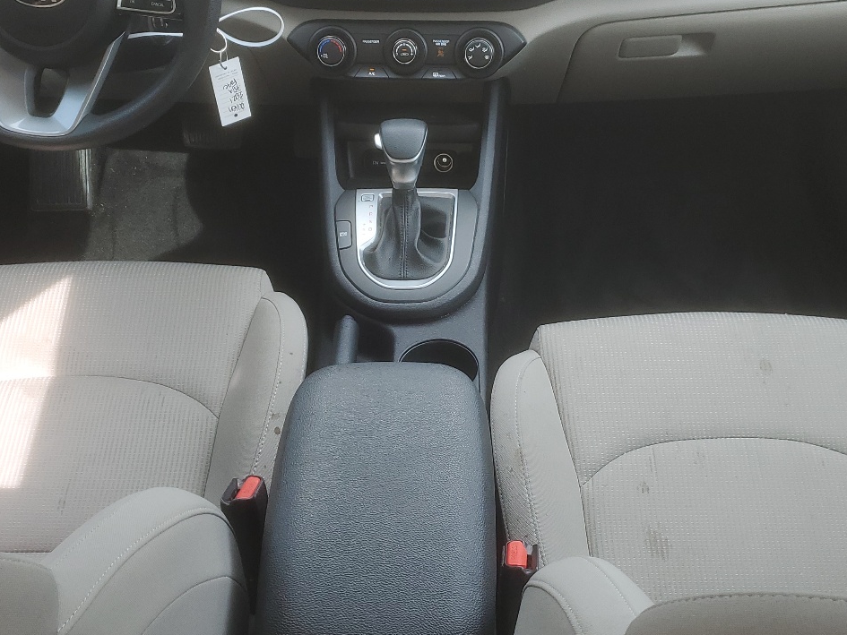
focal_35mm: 44
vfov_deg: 32.9
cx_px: 428
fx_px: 1077
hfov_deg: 42.9
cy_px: 287
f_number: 1.5
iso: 50
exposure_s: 1/227
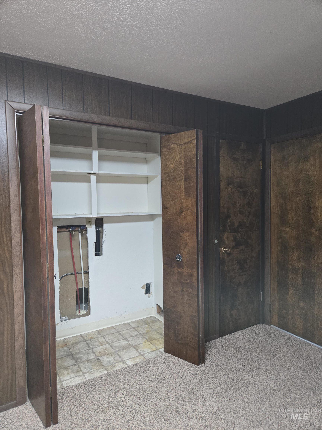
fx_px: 285
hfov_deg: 58.9
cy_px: 215
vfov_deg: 73.9
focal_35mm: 23
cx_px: 161
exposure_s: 1/60
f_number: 1.8
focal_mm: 5.4
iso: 640
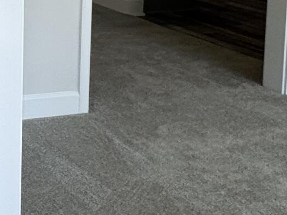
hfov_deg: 18.8
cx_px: -229
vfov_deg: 17.1
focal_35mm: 80
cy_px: -85
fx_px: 663
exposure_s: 1/120
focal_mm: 2.22
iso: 64
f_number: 2.2
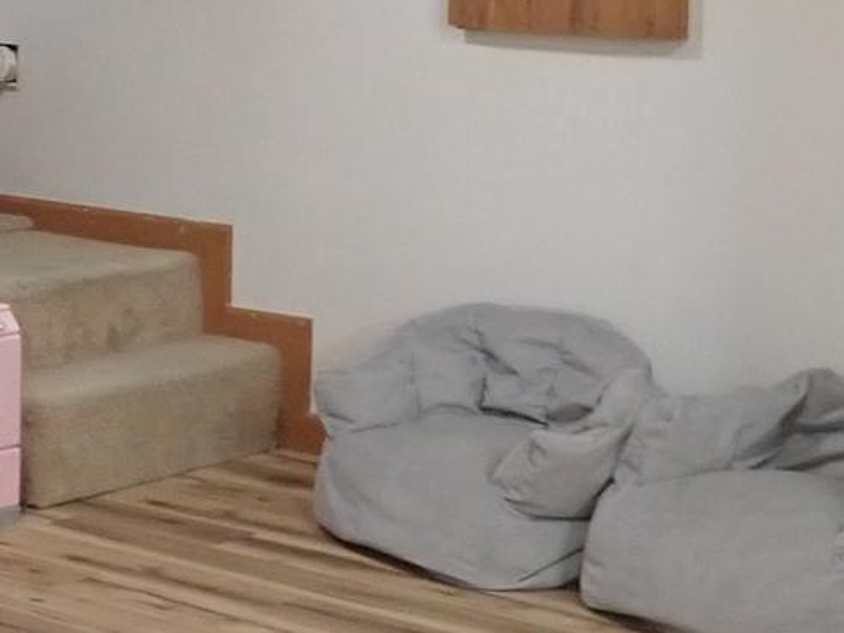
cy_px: -7
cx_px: -14
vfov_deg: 14.0
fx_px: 2536
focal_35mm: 104
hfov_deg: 18.4
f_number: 2
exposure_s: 1/30
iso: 250
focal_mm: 4.5
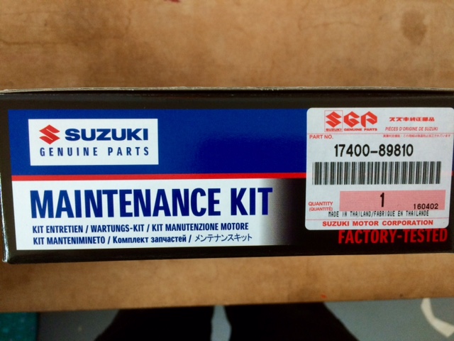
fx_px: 380
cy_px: 170
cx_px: 227
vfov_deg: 48.2
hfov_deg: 61.7
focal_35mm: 29
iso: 125
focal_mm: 4.15
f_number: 2.2
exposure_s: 1/33
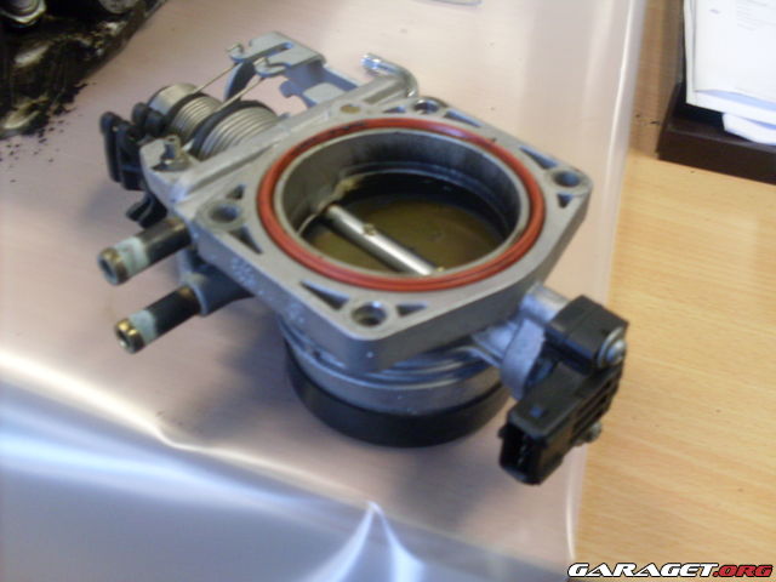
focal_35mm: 38
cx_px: 388
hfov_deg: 49.0
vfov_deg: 37.7
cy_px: 291
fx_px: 852
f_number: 2.8
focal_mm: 6.3
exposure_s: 1/15
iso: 200
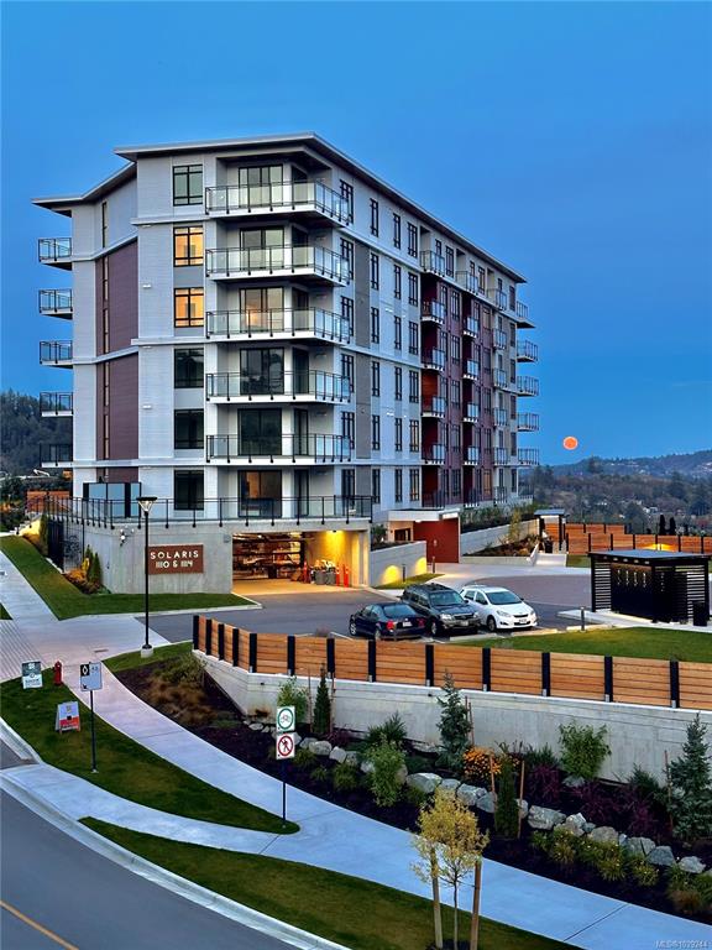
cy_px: 475
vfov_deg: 39.7
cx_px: 356
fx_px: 1316
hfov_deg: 30.3
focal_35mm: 48
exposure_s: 1/60
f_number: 1.78
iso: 200
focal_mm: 6.86
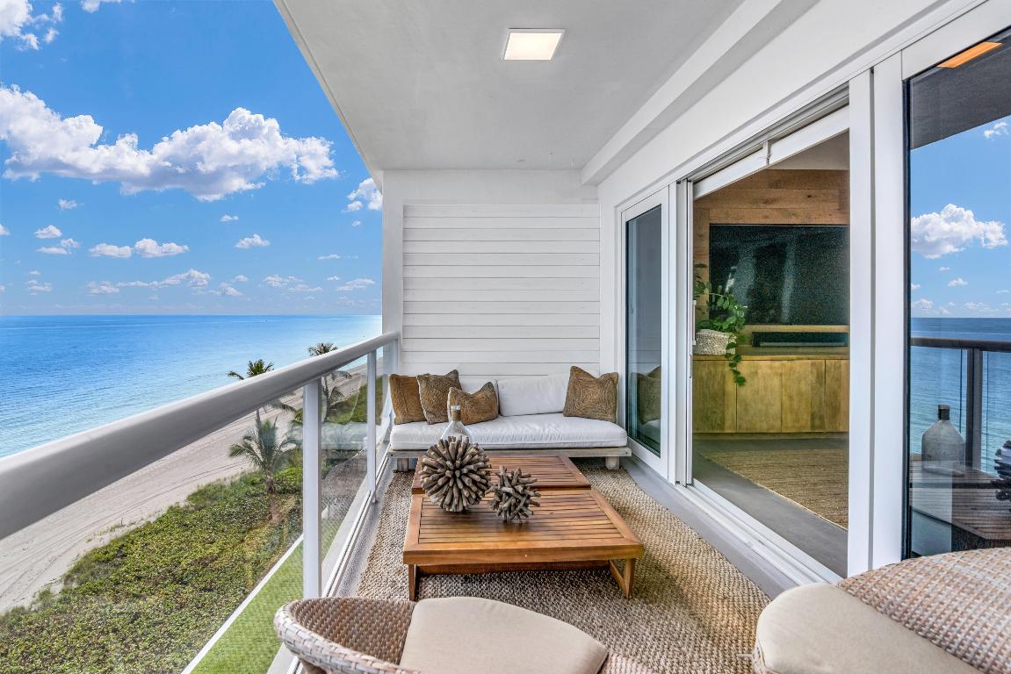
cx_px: 506
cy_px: 337
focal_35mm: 16
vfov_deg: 73.8
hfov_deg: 96.7
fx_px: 449
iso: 200
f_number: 8
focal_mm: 16
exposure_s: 1/250
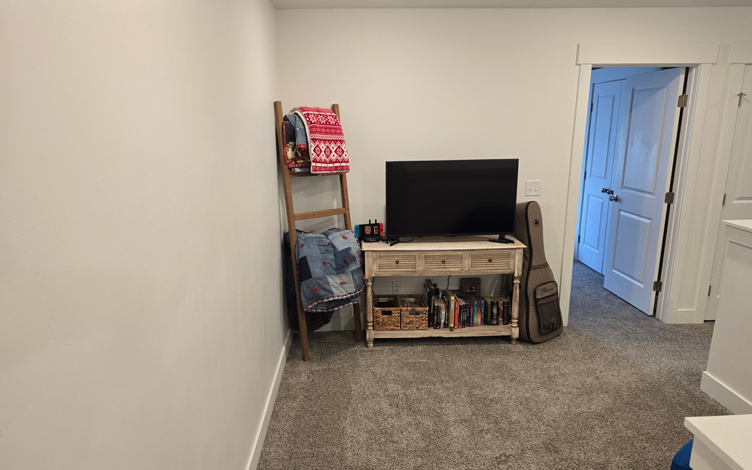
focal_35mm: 25
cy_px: 264
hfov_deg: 72.5
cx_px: 383
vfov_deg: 49.1
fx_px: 512
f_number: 1.7
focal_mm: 6.3
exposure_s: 1/120
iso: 250
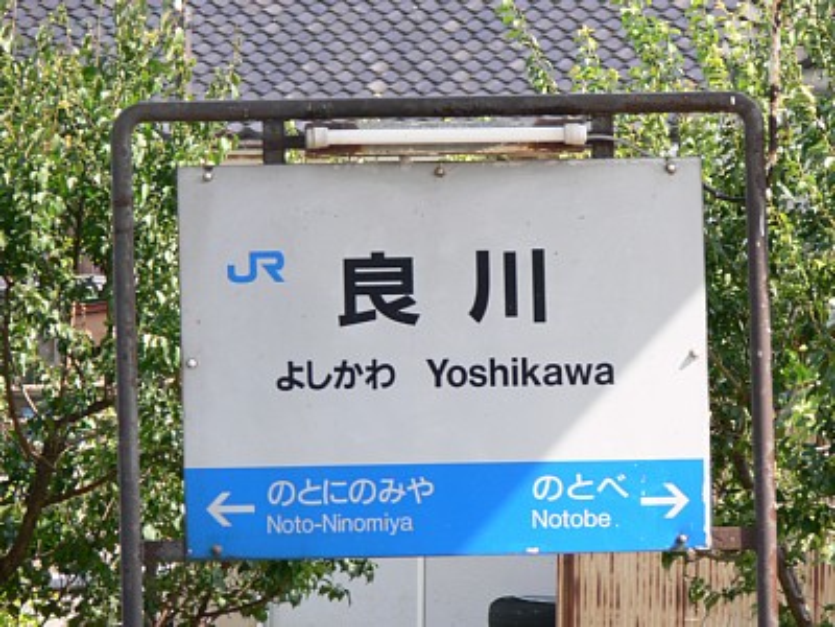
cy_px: 314
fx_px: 7019
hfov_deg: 6.8
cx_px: 418
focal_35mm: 291
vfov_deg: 5.1
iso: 80
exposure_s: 1/100
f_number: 5
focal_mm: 61.6
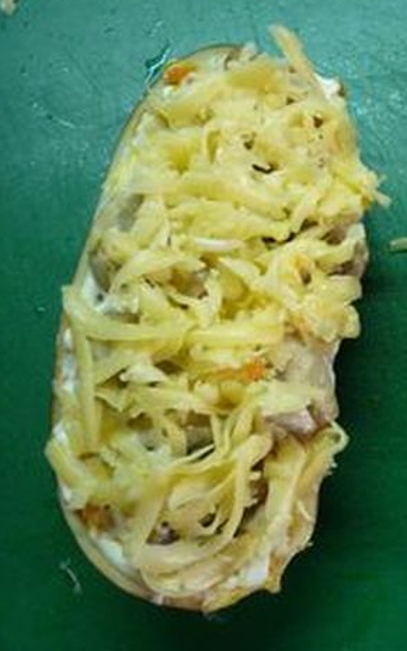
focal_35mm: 49
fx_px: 870
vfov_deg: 41.1
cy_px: 324
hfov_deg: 25.2
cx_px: 396
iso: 320
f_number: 2.8
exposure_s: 1/30
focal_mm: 5.5
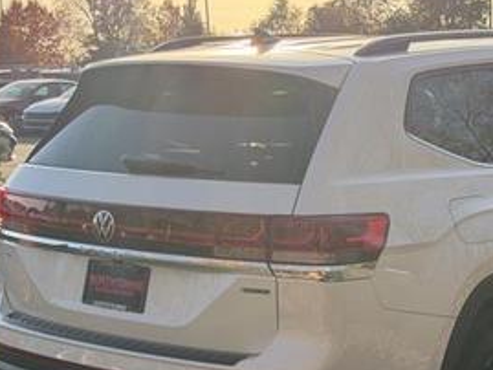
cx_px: 383
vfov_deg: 16.4
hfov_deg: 21.5
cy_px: 266
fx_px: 1282
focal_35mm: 90
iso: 100
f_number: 1.78
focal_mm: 6.76
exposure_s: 1/2976
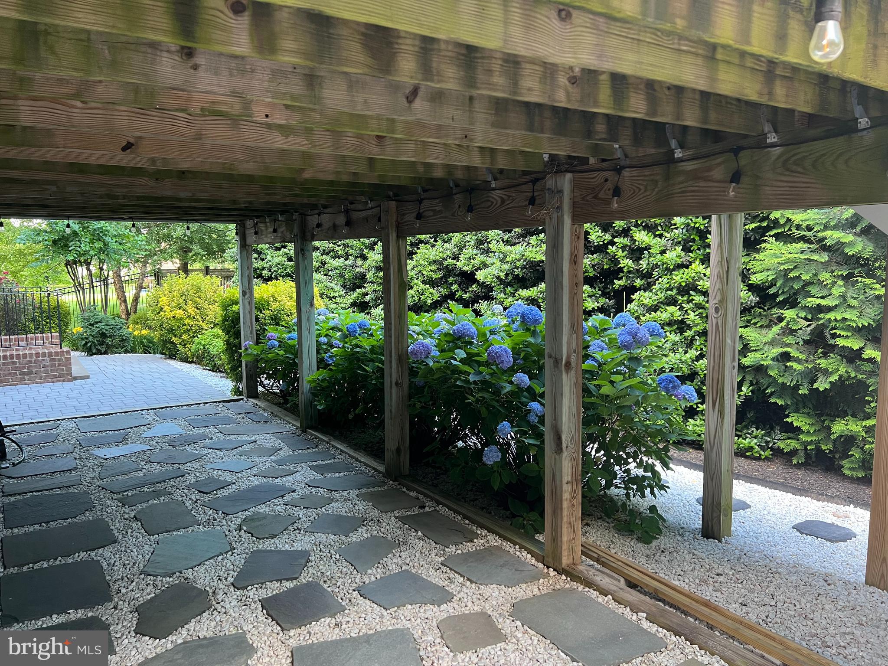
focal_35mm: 26
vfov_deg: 53.1
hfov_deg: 67.3
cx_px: 444
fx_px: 667
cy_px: 333
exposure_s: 1/64
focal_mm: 5.7
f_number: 1.5
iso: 125
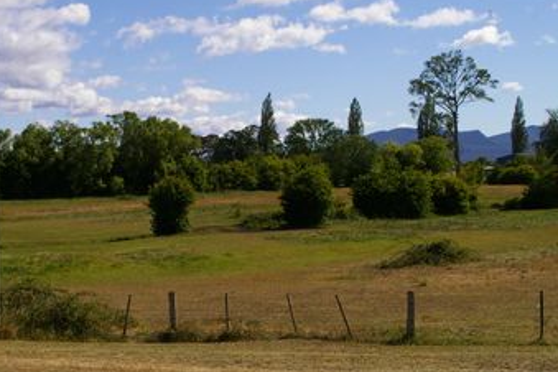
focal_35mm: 69
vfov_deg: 19.8
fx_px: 1065
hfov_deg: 29.3
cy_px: 182
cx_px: 247
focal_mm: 33
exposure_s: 1/500
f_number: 13
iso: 400
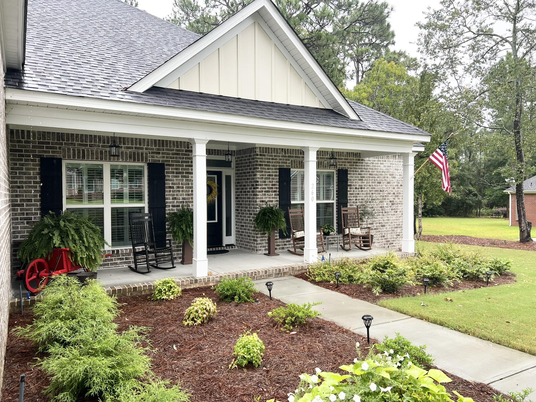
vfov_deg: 53.1
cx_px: 268
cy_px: 201
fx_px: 403
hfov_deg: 67.3
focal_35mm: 26
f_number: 1.5
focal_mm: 5.7
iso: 40
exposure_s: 1/166
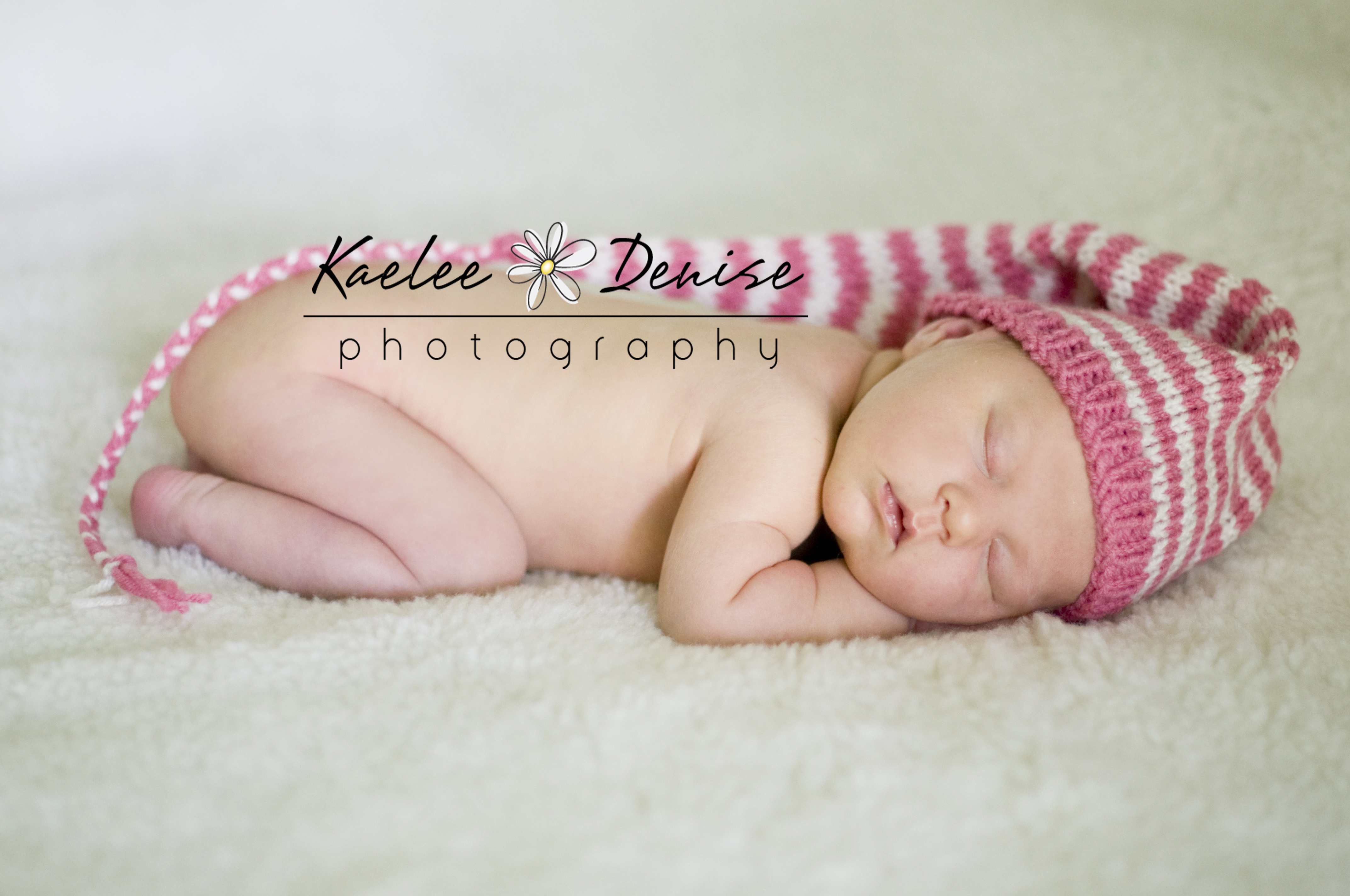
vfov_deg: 18.1
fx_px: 2809
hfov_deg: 27.0
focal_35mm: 75
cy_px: 448
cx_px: 675
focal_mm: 50
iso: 320
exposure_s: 1/125
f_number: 1.4
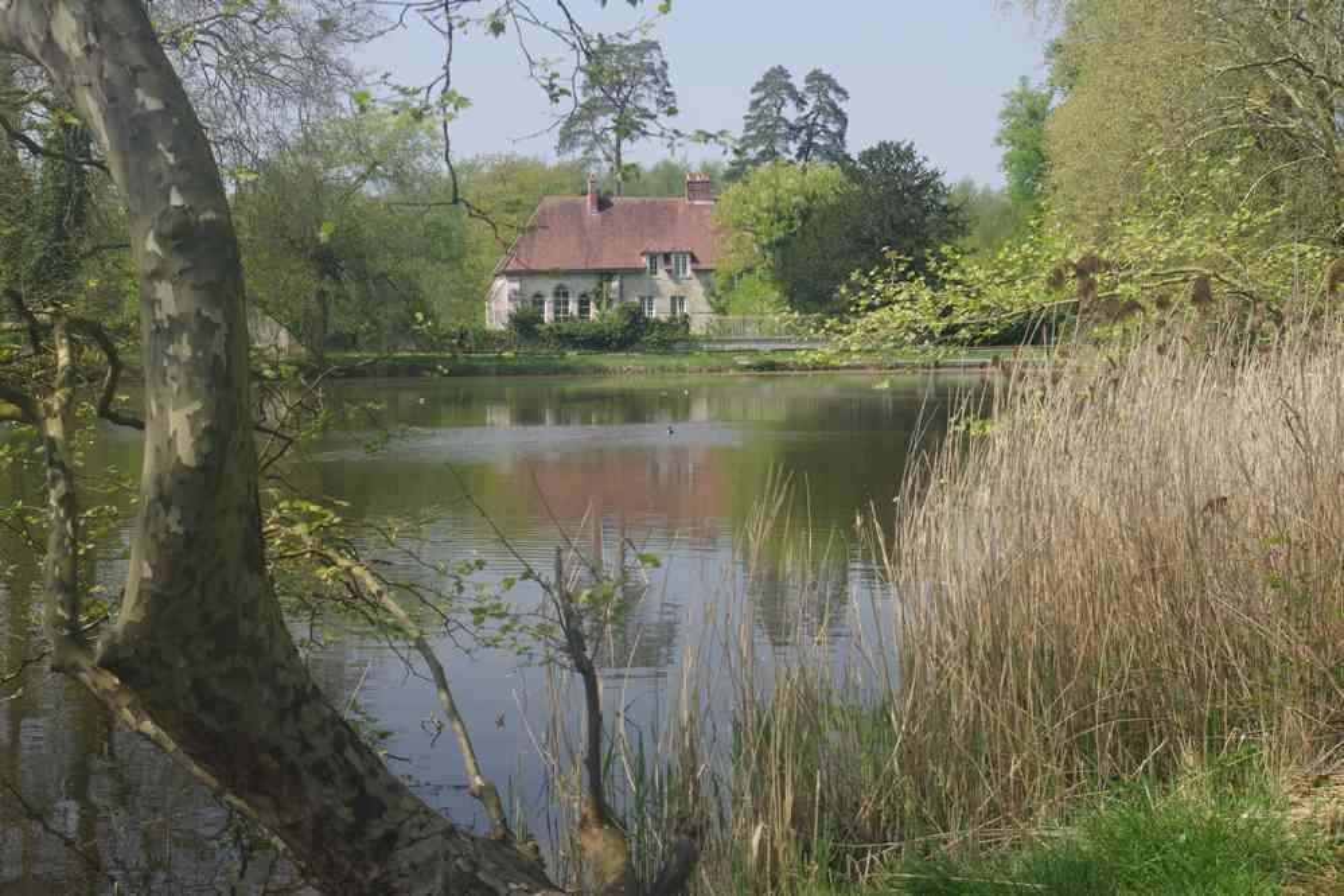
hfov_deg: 29.9
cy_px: 448
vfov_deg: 20.2
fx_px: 2520
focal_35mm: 68
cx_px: 672
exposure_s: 1/80
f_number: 10
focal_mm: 45
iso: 200
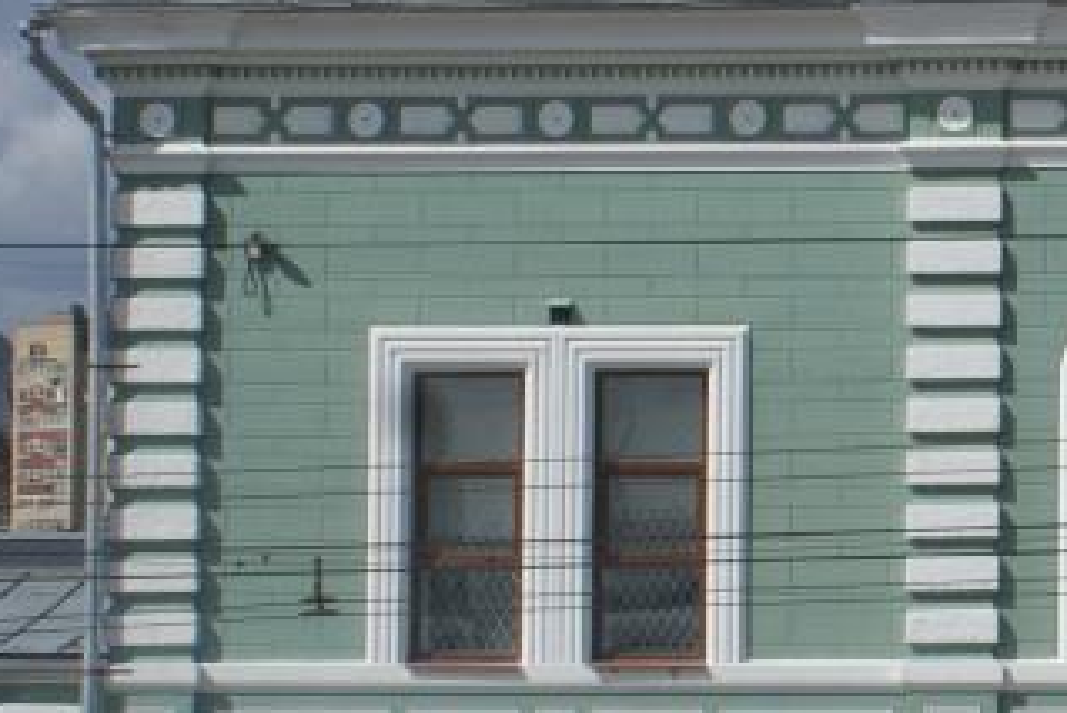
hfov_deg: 14.4
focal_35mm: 135
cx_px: 1475
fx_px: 4003
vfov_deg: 10.2
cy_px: 497
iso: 100
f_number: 10
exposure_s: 1/400
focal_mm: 28
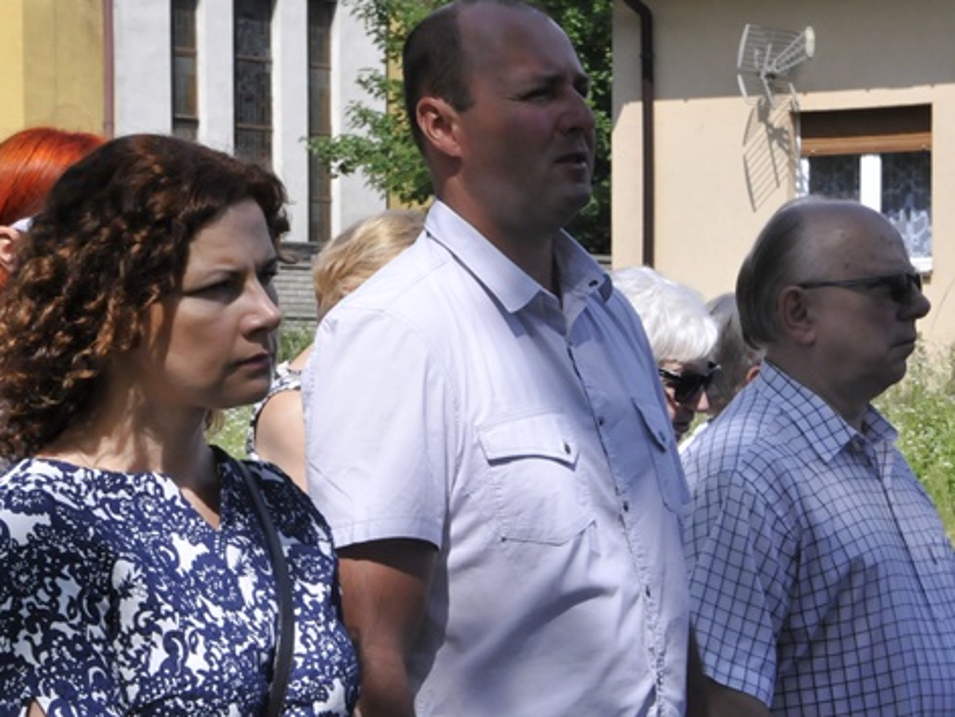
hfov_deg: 13.4
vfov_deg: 10.1
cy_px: 510
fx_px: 4058
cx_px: 504
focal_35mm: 147
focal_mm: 48
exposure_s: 1/800
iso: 800
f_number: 14
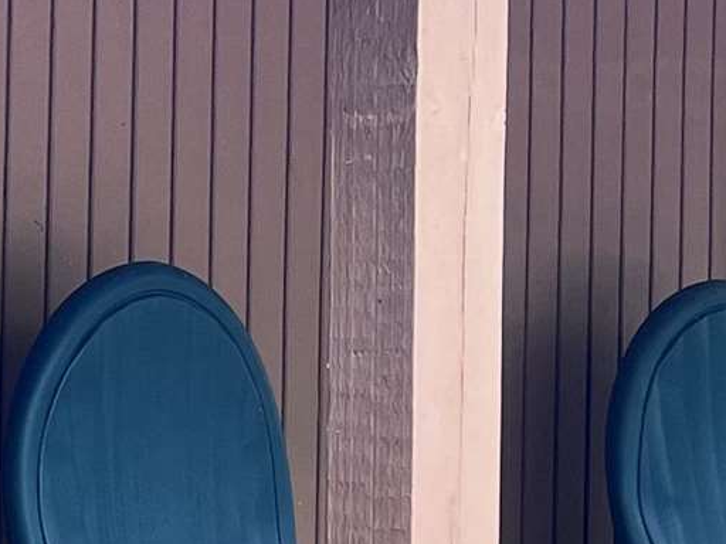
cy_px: 516
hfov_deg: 11.3
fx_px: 3272
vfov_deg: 9.5
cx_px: -791
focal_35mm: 156
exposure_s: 1/121
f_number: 1.5
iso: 50
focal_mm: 5.7
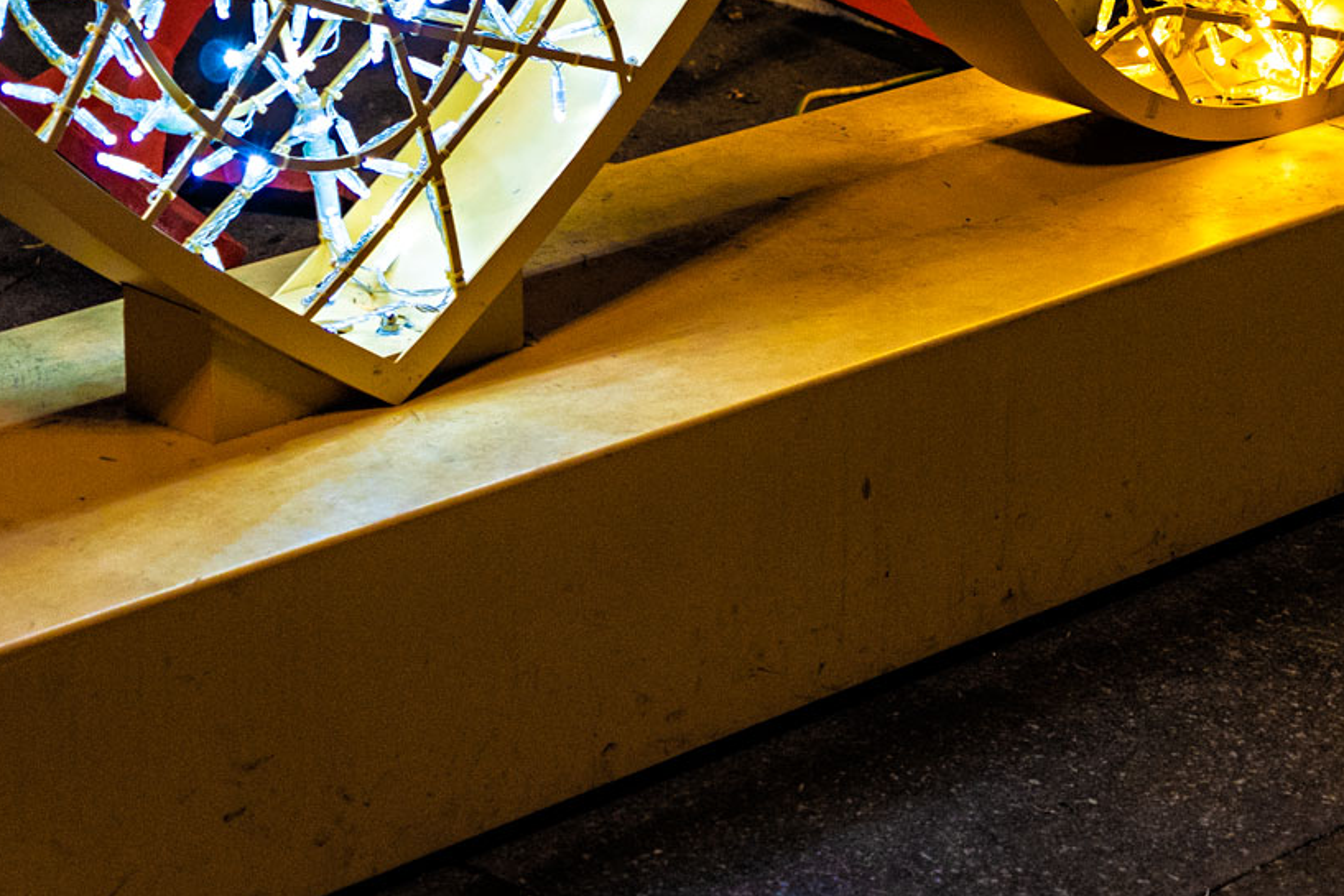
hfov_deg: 16.8
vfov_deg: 11.3
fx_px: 4473
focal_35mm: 120
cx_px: 1229
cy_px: -100
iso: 500
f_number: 2.8
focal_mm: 30.2
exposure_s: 1/50
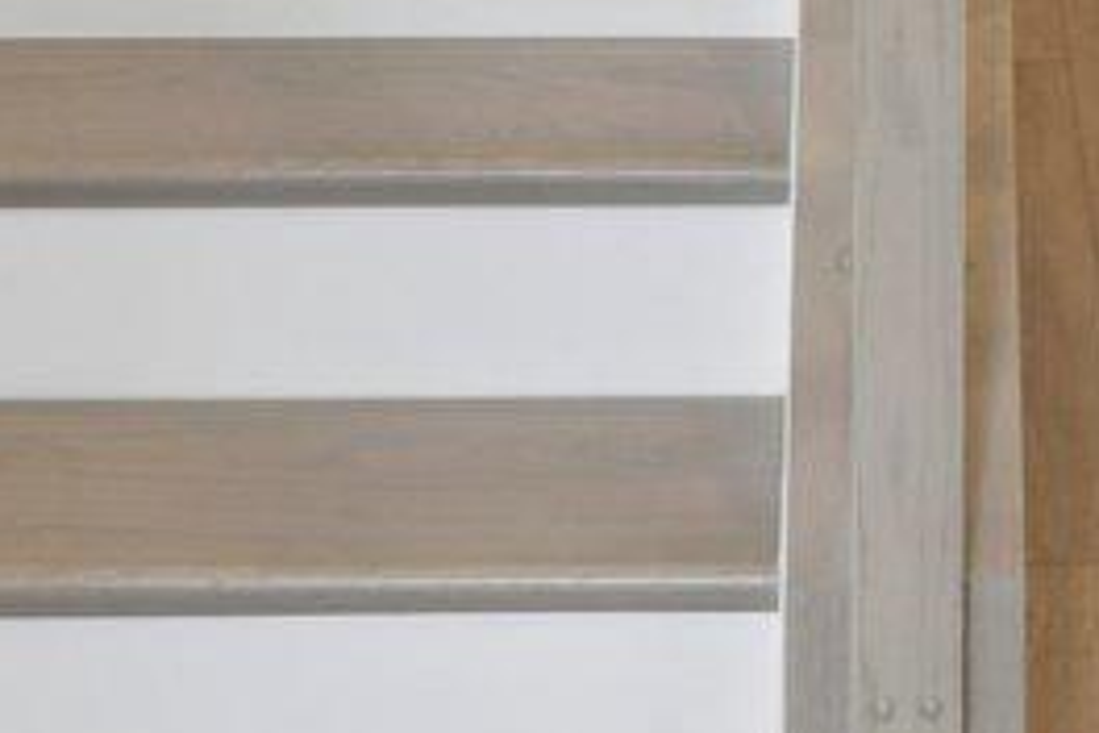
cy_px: -1093
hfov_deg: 16.3
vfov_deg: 9.6
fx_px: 3785
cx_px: 949
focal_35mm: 124
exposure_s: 1/15
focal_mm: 16
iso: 140
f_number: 8
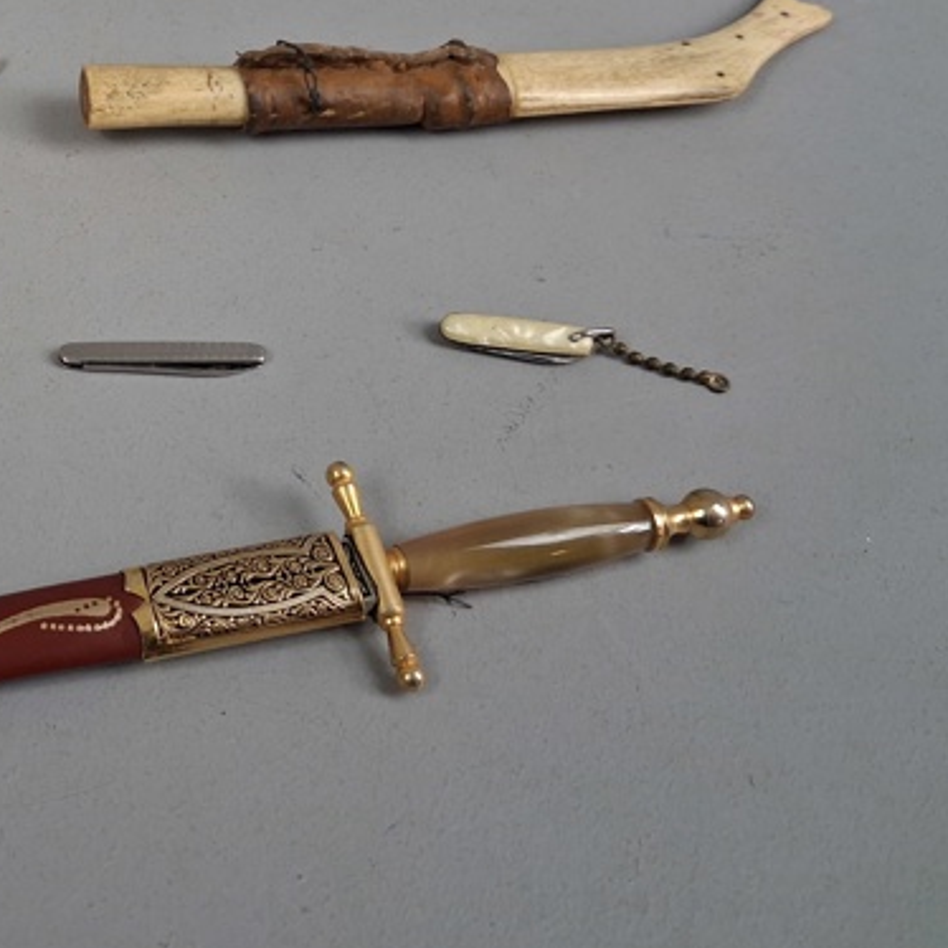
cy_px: 205
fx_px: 1580
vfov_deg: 32.6
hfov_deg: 31.4
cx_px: 43
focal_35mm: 51
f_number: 1.8
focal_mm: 4
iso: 250
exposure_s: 1/50
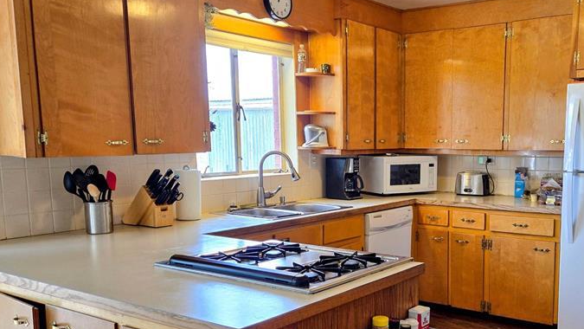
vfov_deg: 31.0
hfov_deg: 51.8
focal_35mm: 38
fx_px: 589
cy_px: 215
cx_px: 388
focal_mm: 5.4
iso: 80
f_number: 1.8
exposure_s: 1/120
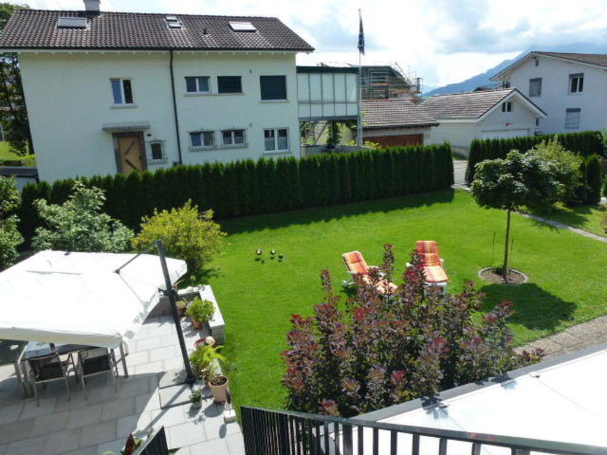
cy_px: 228
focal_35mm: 24
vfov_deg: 56.8
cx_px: 304
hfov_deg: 71.6
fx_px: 421
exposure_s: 1/640
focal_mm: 4.3
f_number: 4
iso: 160
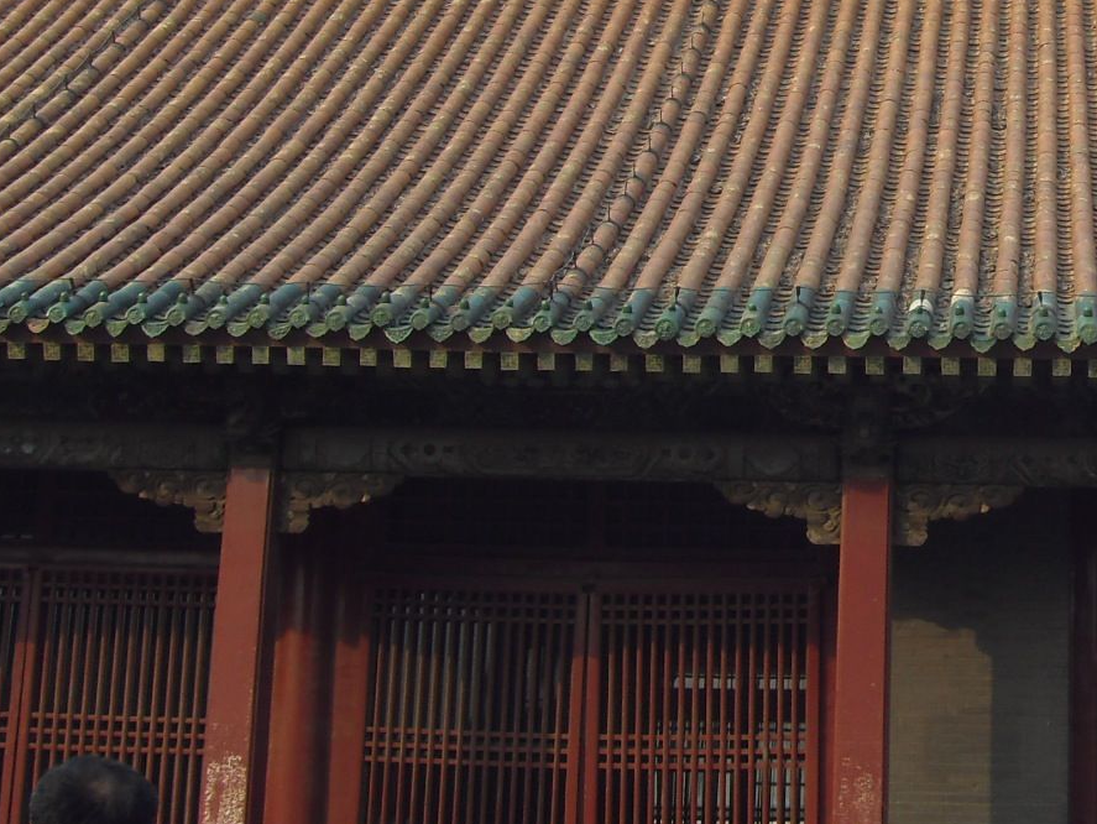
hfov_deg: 21.3
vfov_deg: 16.2
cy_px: 69
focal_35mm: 90
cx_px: 978
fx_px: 2853
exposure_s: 1/250
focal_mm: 6.6
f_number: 3.5
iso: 80
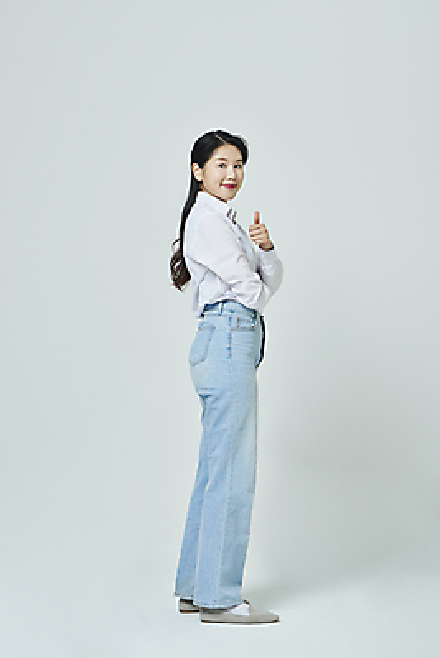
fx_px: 1282
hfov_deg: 19.5
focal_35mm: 70
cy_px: 329
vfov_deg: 28.8
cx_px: 220
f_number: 11
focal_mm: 70
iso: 100
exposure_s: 1/125
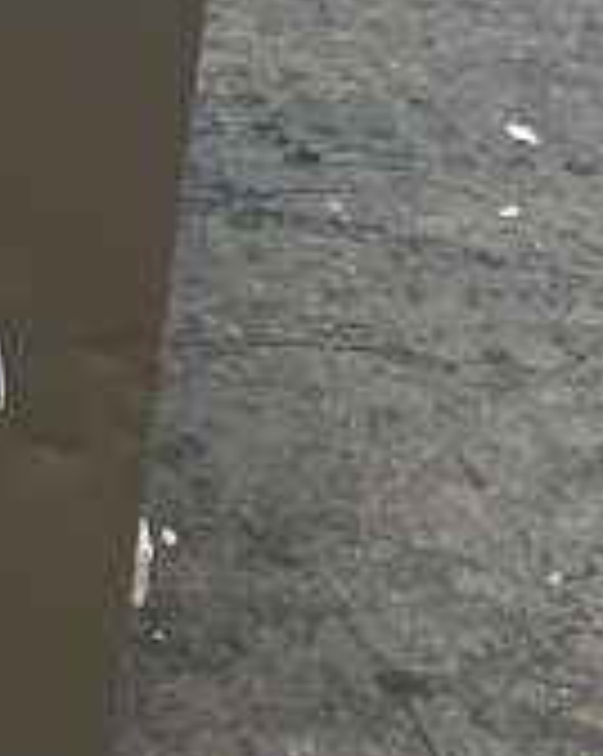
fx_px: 2727
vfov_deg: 15.2
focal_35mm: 122
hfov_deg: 11.8
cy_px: -171
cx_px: -443
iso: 125
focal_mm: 5.7
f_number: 1.5
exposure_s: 1/50
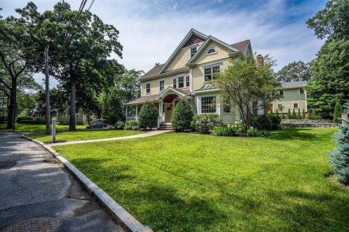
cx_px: 174
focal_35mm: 16
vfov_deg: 73.7
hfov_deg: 96.8
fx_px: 155
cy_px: 116
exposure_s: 1/2000
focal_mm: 16
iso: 250
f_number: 7.1
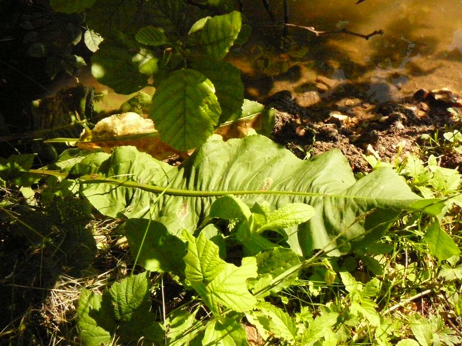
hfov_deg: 52.6
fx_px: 467
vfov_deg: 40.7
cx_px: 231
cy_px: 173
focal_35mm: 35
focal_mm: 5.2
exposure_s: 1/1600
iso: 800
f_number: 5
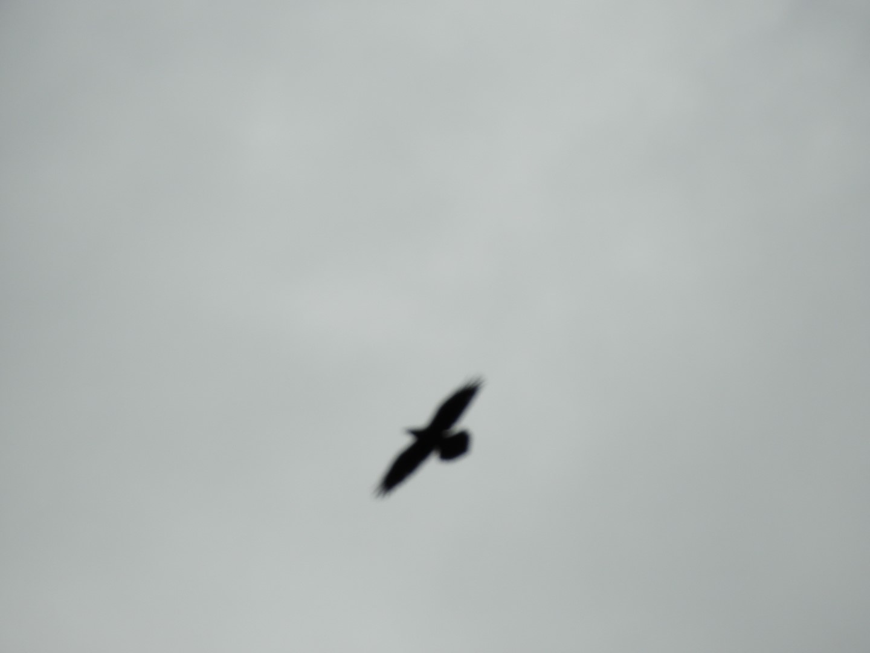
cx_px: 435
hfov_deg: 2.2
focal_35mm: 900
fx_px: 22620
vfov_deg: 1.7
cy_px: 326
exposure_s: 1/1000
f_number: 5.6
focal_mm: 161.2
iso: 100
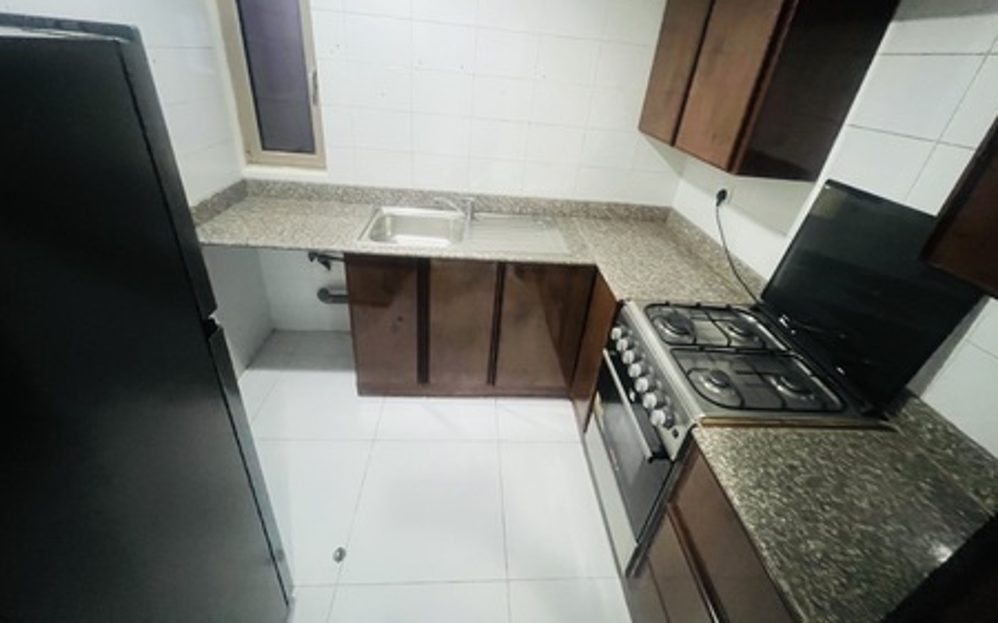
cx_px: 502
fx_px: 381
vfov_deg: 78.1
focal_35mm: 14
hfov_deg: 105.3
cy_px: 265
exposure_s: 1/50
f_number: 1.8
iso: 1000
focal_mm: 1.57
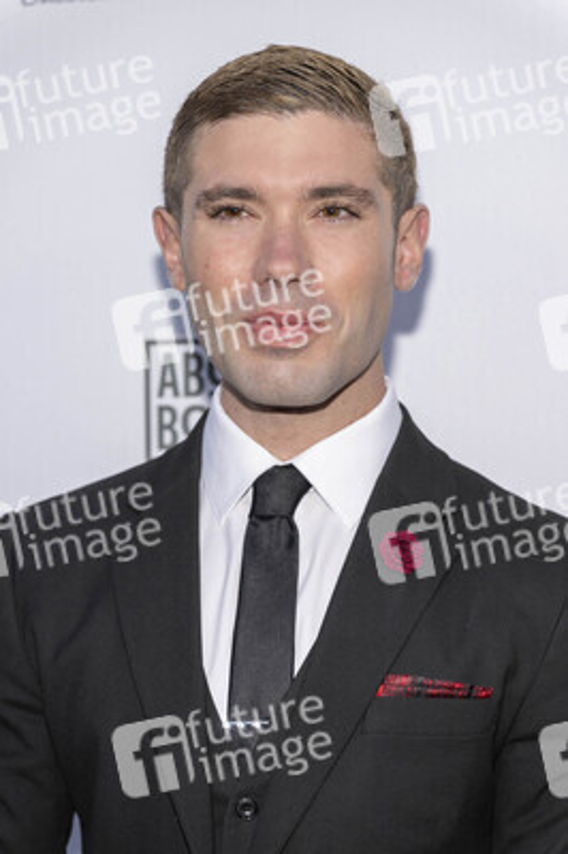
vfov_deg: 17.1
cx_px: 284
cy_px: 427
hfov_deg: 11.4
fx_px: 2845
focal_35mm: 120
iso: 800
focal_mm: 120
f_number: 5.6
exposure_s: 1/200
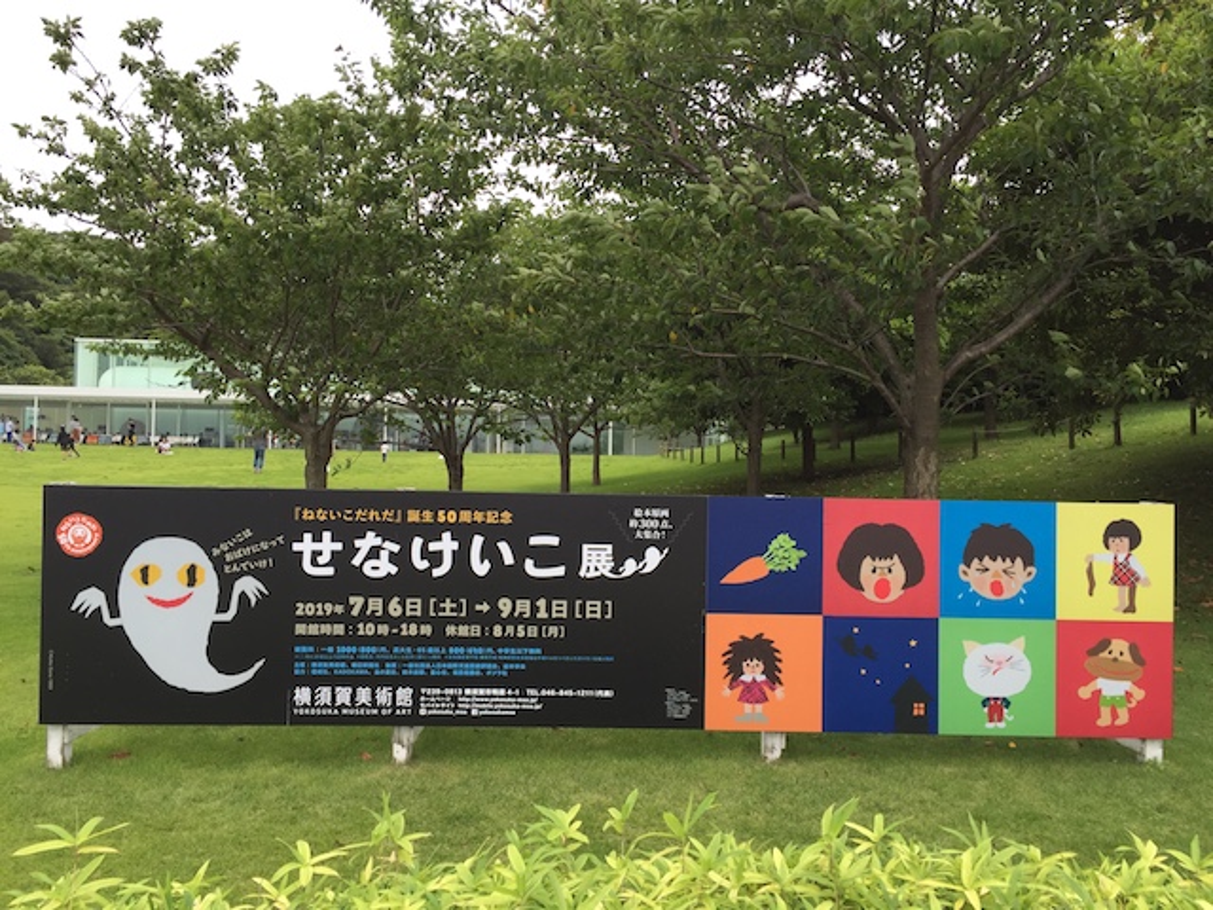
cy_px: 455
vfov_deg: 48.2
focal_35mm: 29
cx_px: 606
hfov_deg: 61.7
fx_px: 1016
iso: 32
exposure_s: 1/434
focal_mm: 4.15
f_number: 2.2
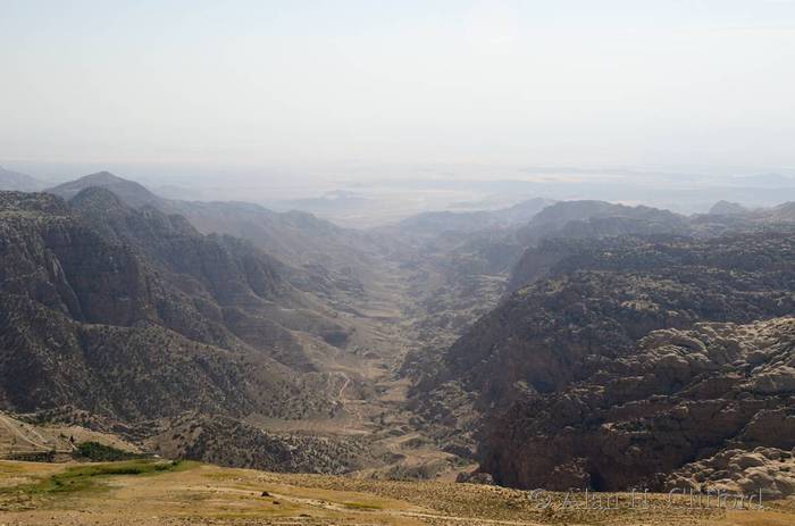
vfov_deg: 23.7
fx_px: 1256
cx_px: 398
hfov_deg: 35.1
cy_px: 263
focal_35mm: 57
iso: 125
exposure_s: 1/160
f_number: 10
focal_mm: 38
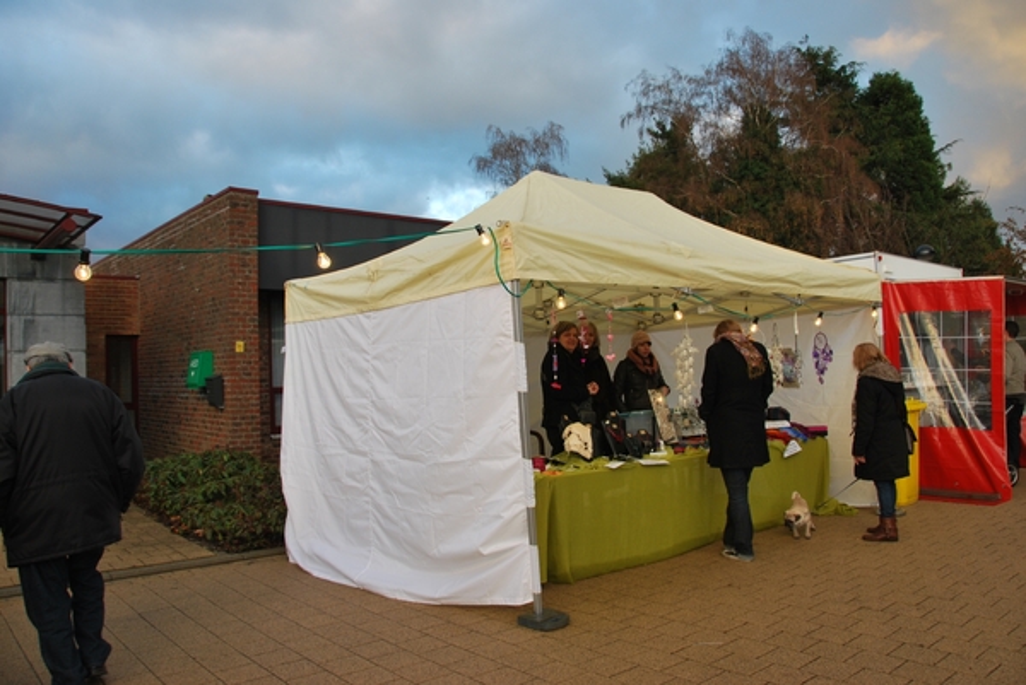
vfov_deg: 48.0
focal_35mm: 27
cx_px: 513
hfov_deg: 67.3
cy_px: 342
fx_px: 770
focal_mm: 18
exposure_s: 1/100
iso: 200
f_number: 5
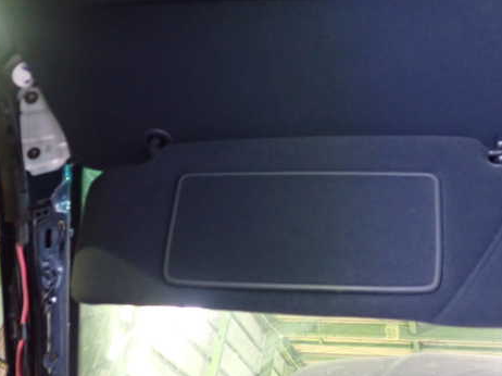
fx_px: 565
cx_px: 314
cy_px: 190
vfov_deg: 36.8
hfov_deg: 47.4
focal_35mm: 39
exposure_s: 1/10
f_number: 2.3
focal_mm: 5.4
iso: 800
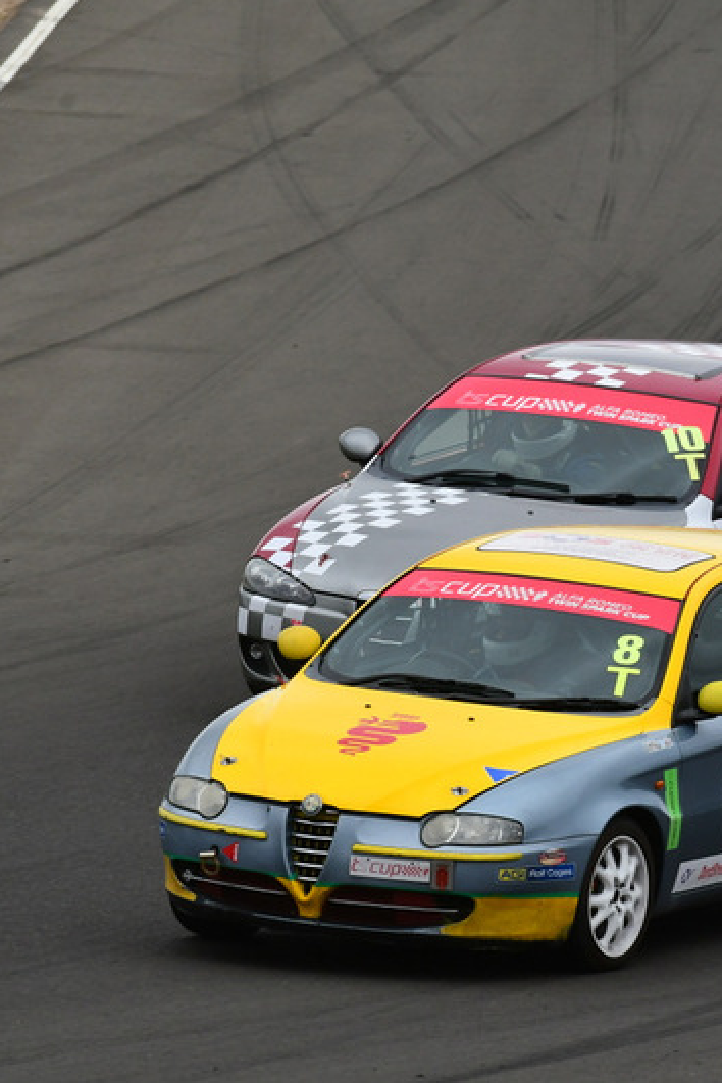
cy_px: 540
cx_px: 502
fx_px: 26501
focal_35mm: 881
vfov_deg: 2.3
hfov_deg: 1.6
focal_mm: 390
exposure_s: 1/640
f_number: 11
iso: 640
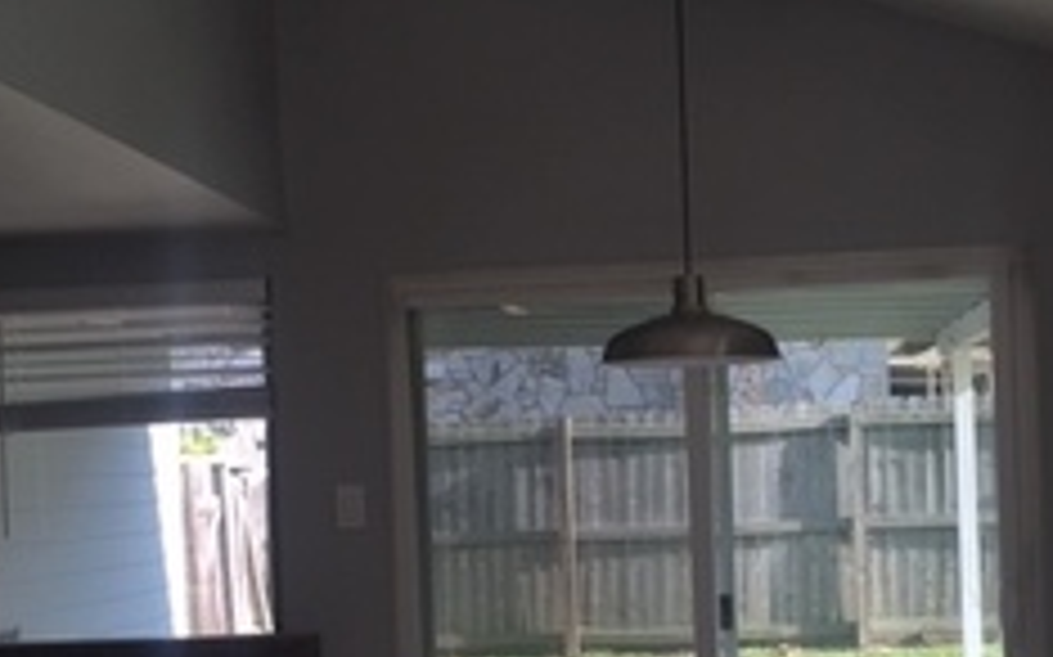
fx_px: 1807
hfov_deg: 32.4
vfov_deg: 20.4
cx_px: 626
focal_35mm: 63
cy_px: 500
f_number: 2.2
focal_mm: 4.15
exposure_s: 1/210
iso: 25
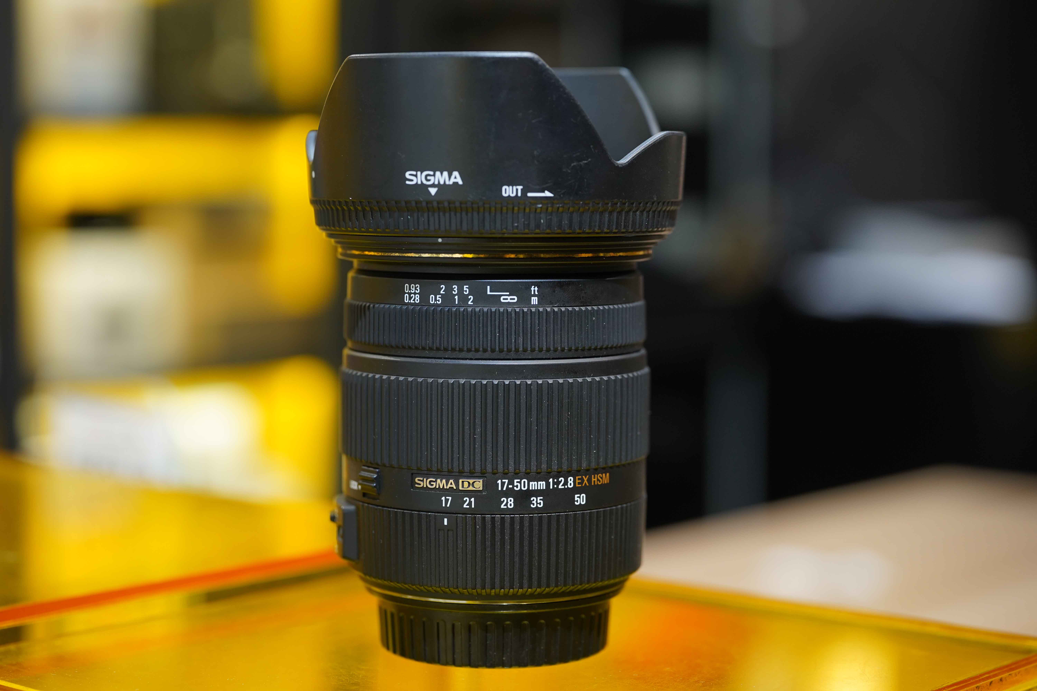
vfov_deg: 19.5
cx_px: 518
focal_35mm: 70
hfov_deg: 28.8
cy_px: 346
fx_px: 2016
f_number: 4
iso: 1000
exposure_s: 1/100
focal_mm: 70
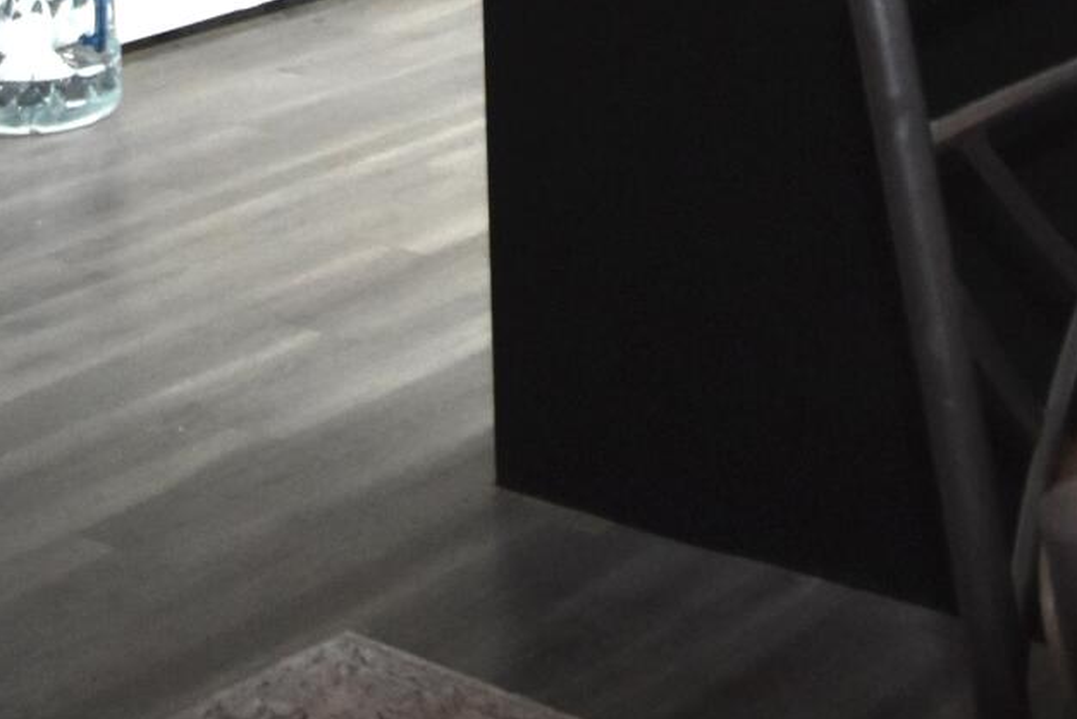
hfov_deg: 21.8
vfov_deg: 12.8
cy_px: -719
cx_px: 585
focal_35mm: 93
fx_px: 2795
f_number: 4.8
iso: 1100
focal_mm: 13
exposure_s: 1/60
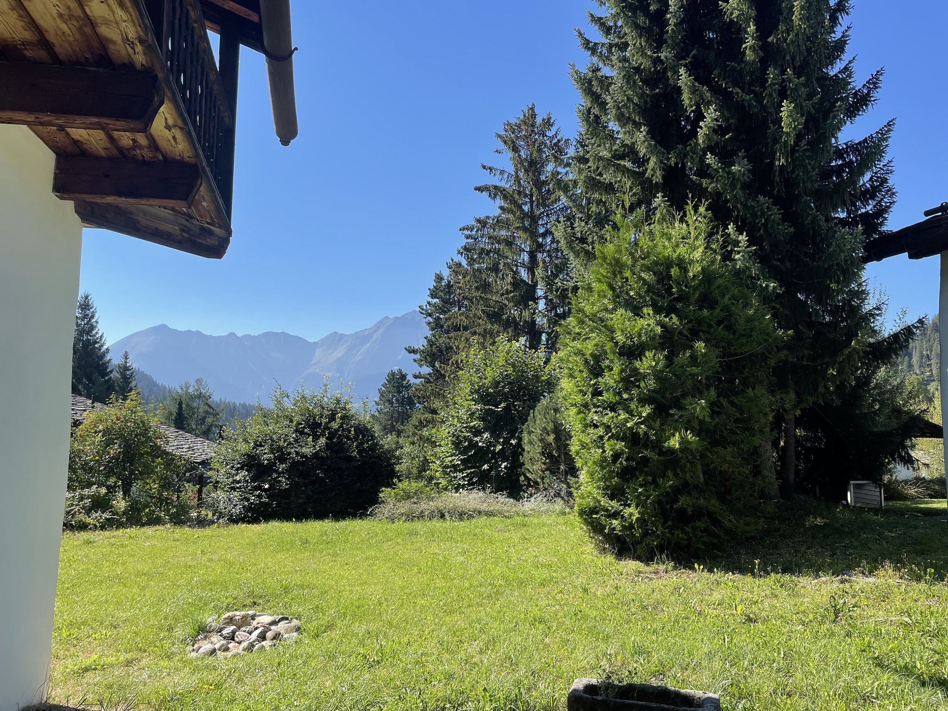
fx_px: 712
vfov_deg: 53.1
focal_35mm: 26
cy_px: 356
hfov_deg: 67.3
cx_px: 474
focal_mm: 4.2
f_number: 1.6
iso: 32
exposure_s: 1/1916
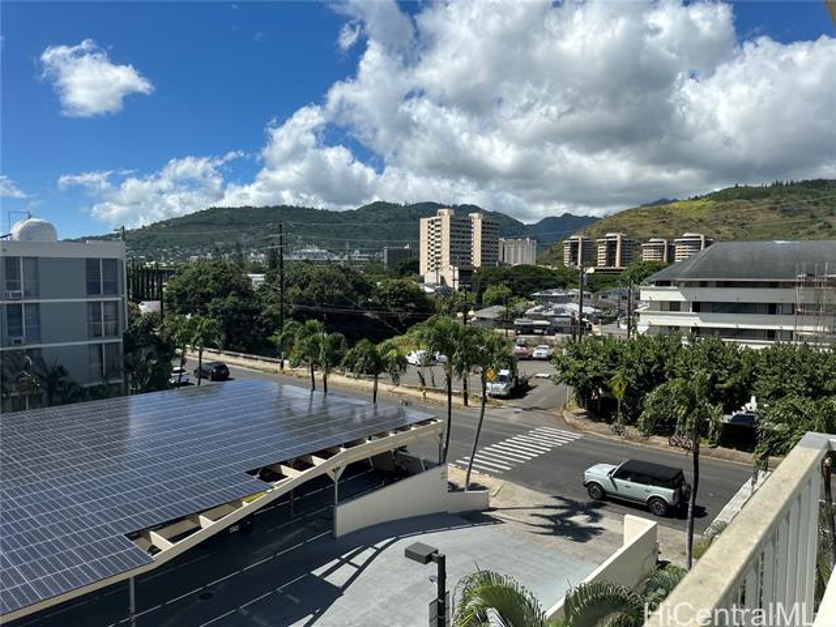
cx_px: 418
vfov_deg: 56.8
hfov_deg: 71.6
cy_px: 314
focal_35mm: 24
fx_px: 580
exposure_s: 1/5848
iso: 80
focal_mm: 6.86
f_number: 1.78
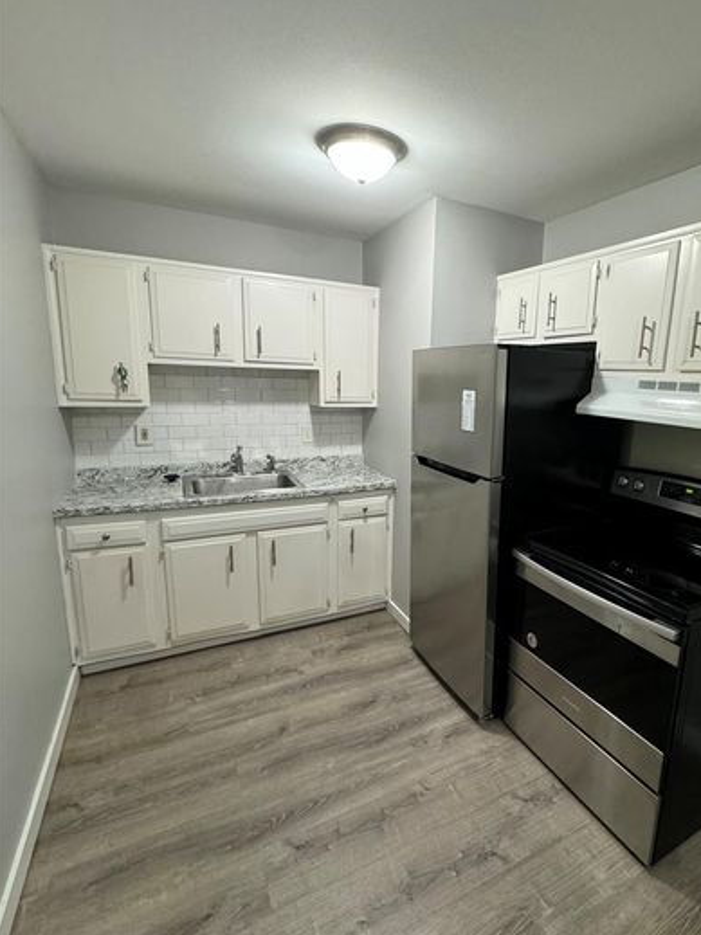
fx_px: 486
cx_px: 445
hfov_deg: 70.2
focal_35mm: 18
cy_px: 469
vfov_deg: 87.8
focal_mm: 2.22
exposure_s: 1/60
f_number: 2.2
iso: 320
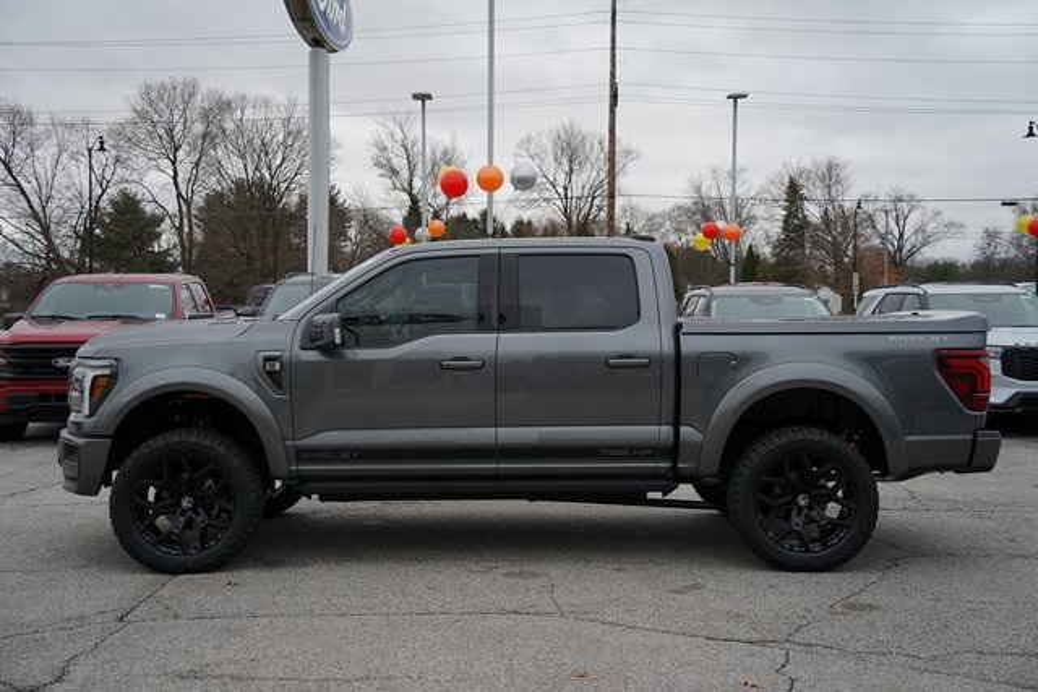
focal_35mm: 41
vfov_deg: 32.6
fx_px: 1182
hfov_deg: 47.4
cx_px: 519
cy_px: 346
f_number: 4
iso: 125
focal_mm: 41
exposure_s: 1/60
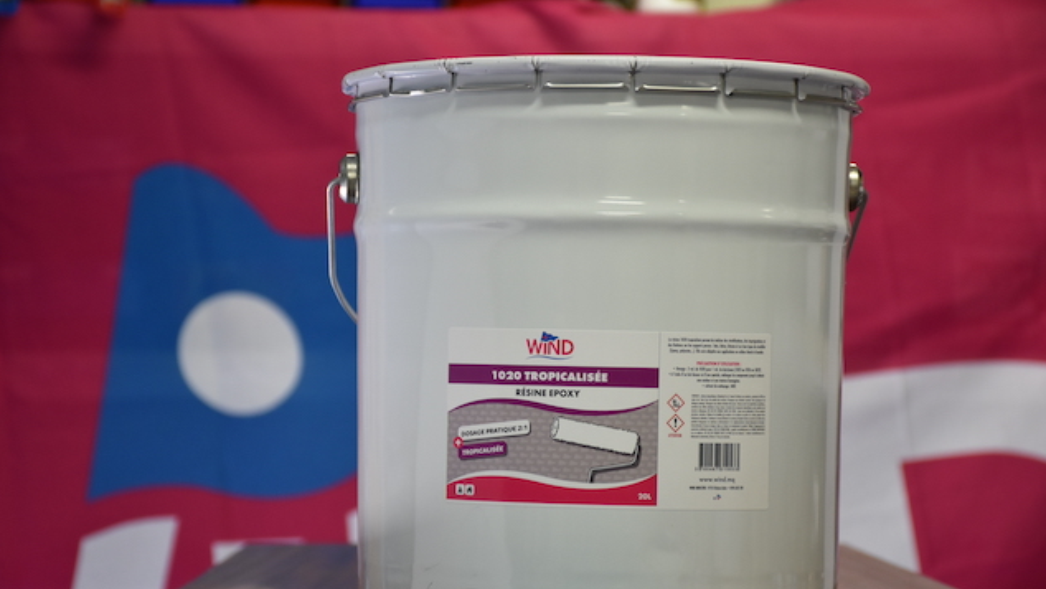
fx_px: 3079
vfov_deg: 10.9
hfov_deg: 19.3
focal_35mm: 111
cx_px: 523
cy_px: 337
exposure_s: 1/60
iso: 720
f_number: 5
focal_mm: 70
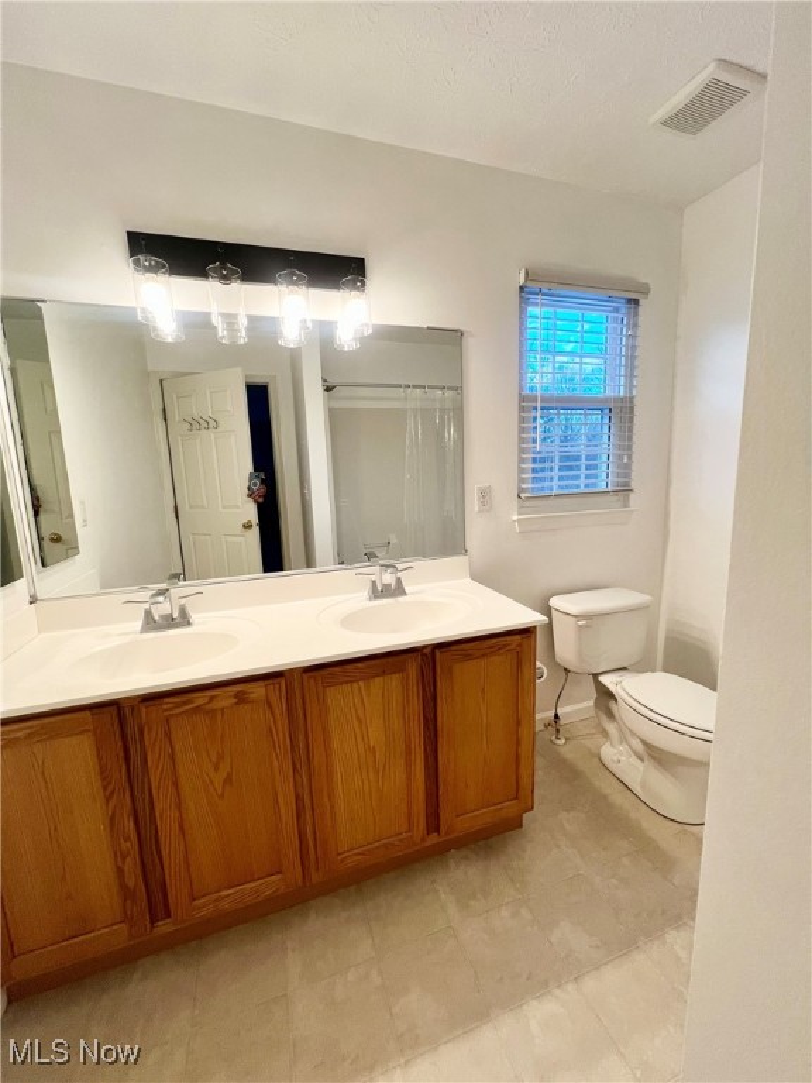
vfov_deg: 106.2
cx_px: 406
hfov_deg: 89.9
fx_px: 407
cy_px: 542
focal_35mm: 13
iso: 100
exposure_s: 1/120
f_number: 1.8
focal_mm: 1.57
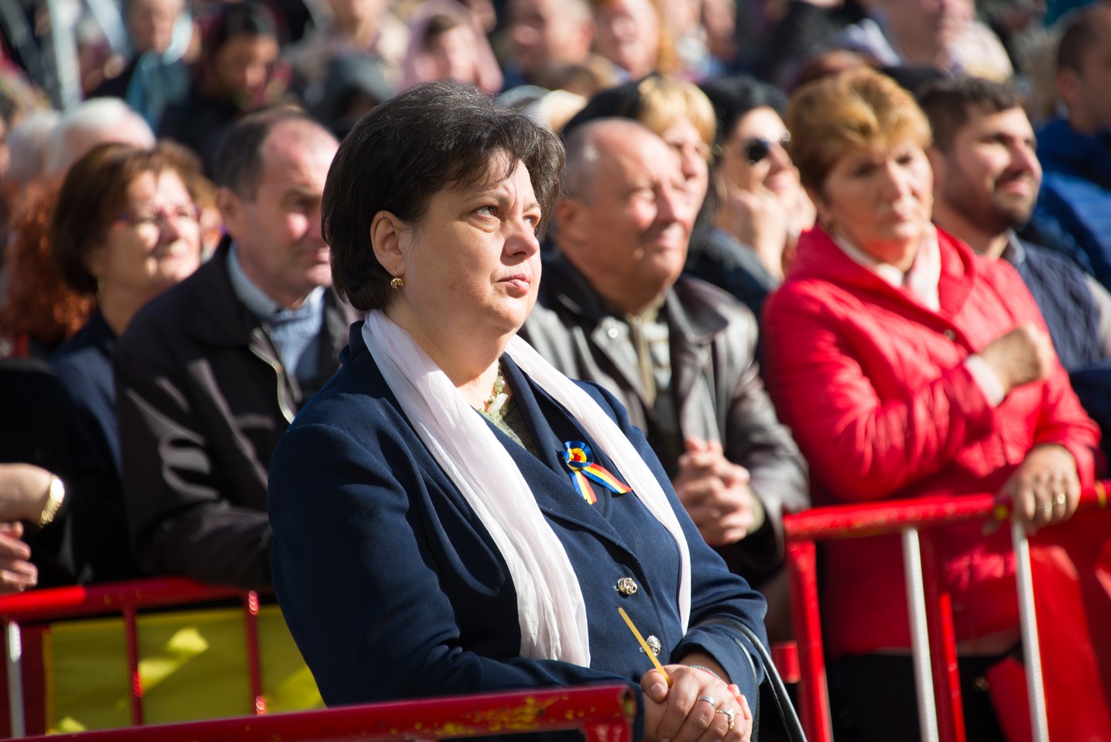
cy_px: 371
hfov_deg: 6.9
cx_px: 556
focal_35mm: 300
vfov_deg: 4.6
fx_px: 9262
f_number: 6.3
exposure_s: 1/160
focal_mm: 300
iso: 100
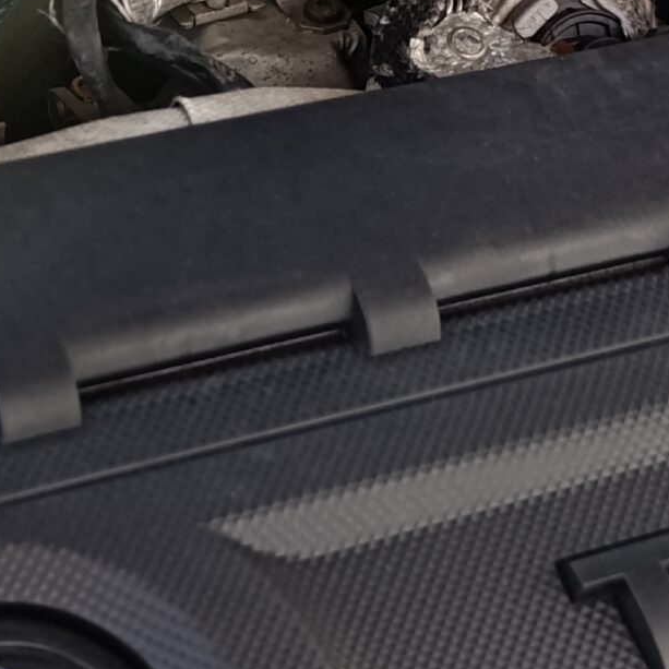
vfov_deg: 19.9
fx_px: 1859
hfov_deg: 19.7
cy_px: 39
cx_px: -13
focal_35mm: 85
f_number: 1.6
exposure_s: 1/103
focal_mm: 6.14
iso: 50
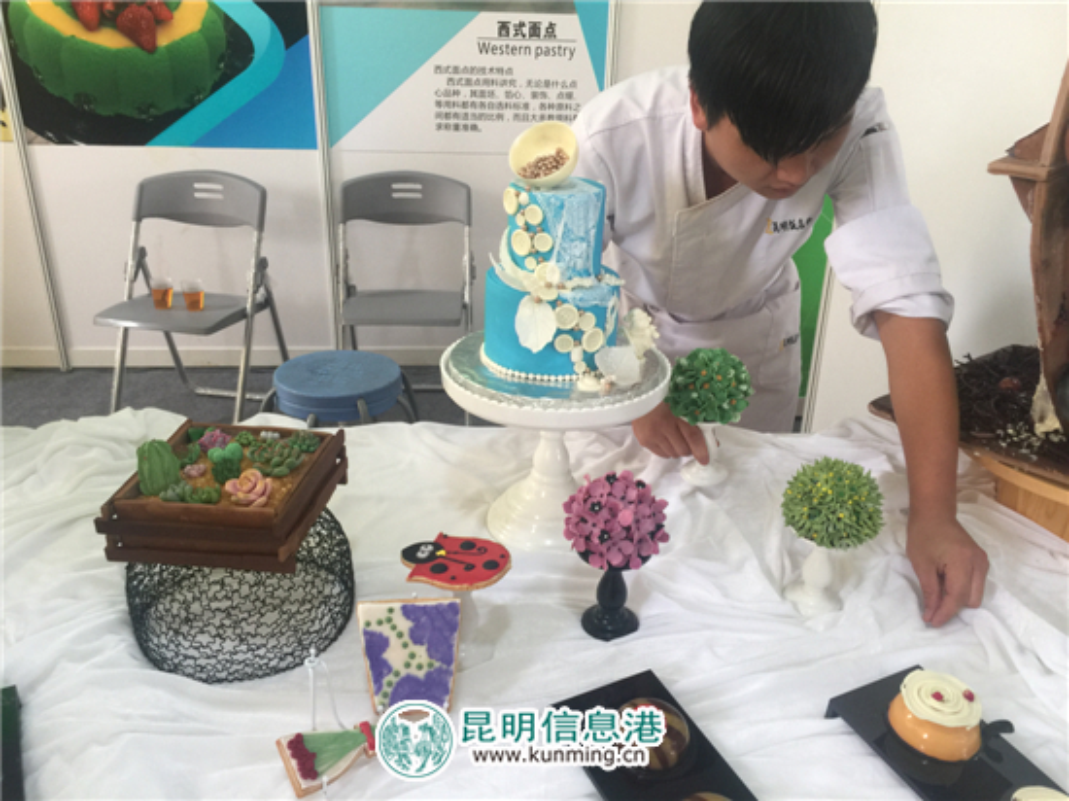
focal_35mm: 29
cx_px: 534
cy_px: 400
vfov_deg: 48.2
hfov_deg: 61.7
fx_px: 895
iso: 50
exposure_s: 1/33
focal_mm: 4.15
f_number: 2.2
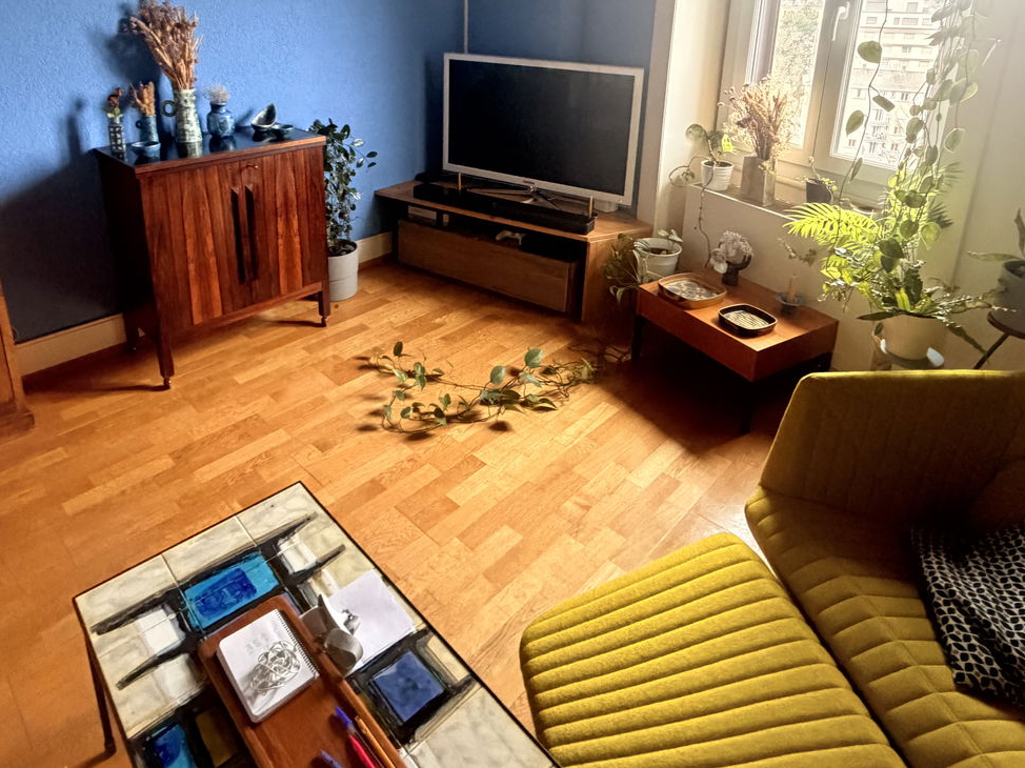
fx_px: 681
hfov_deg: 73.8
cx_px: 473
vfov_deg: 55.8
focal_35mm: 23
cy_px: 184
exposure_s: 1/60
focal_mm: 2.22
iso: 1000
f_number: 2.2
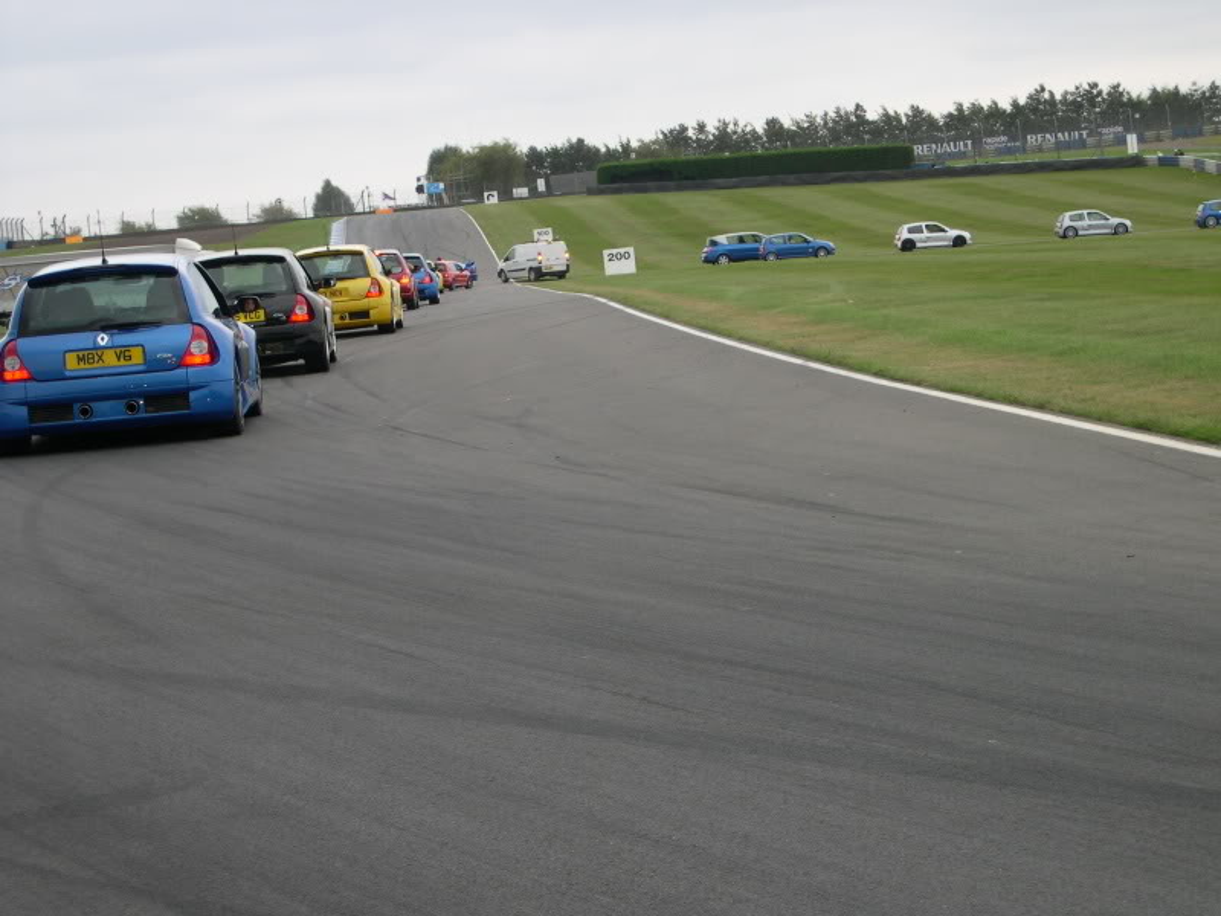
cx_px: 610
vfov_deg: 18.0
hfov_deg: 23.8
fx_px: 2892
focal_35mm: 82
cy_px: 458
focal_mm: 17.4
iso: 100
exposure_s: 1/56.6
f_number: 4.1
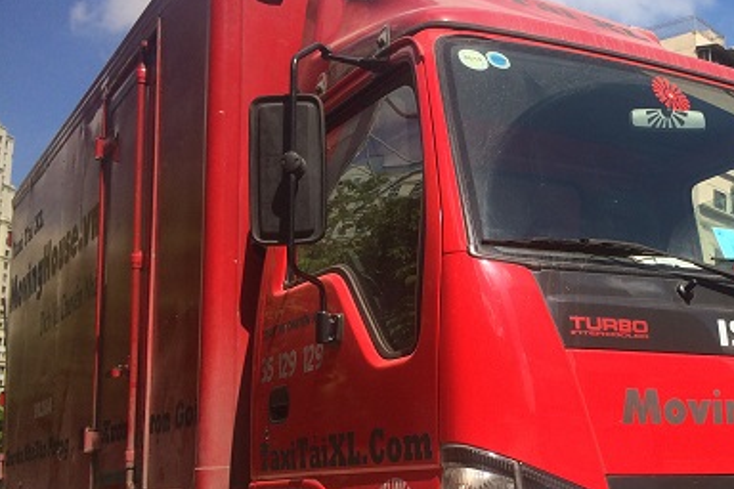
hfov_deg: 34.3
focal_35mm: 55
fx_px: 1121
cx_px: 654
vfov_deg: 24.5
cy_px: 307
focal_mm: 4.15
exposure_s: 1/2053
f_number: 2.2
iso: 32
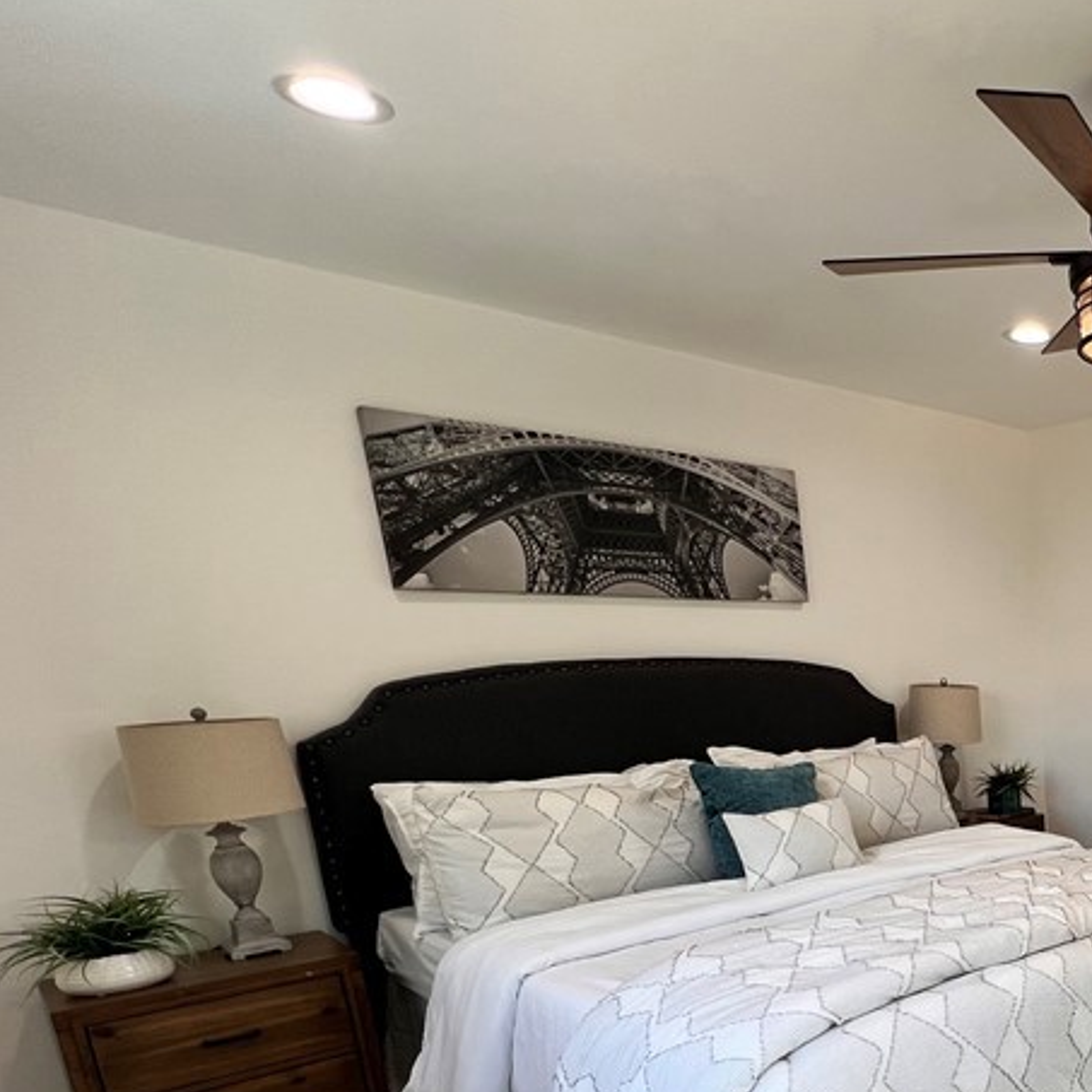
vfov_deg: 56.0
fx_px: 928
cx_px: 1155
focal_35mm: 26
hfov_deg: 47.3
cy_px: 892
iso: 50
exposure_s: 1/120
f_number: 1.8
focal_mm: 1.57
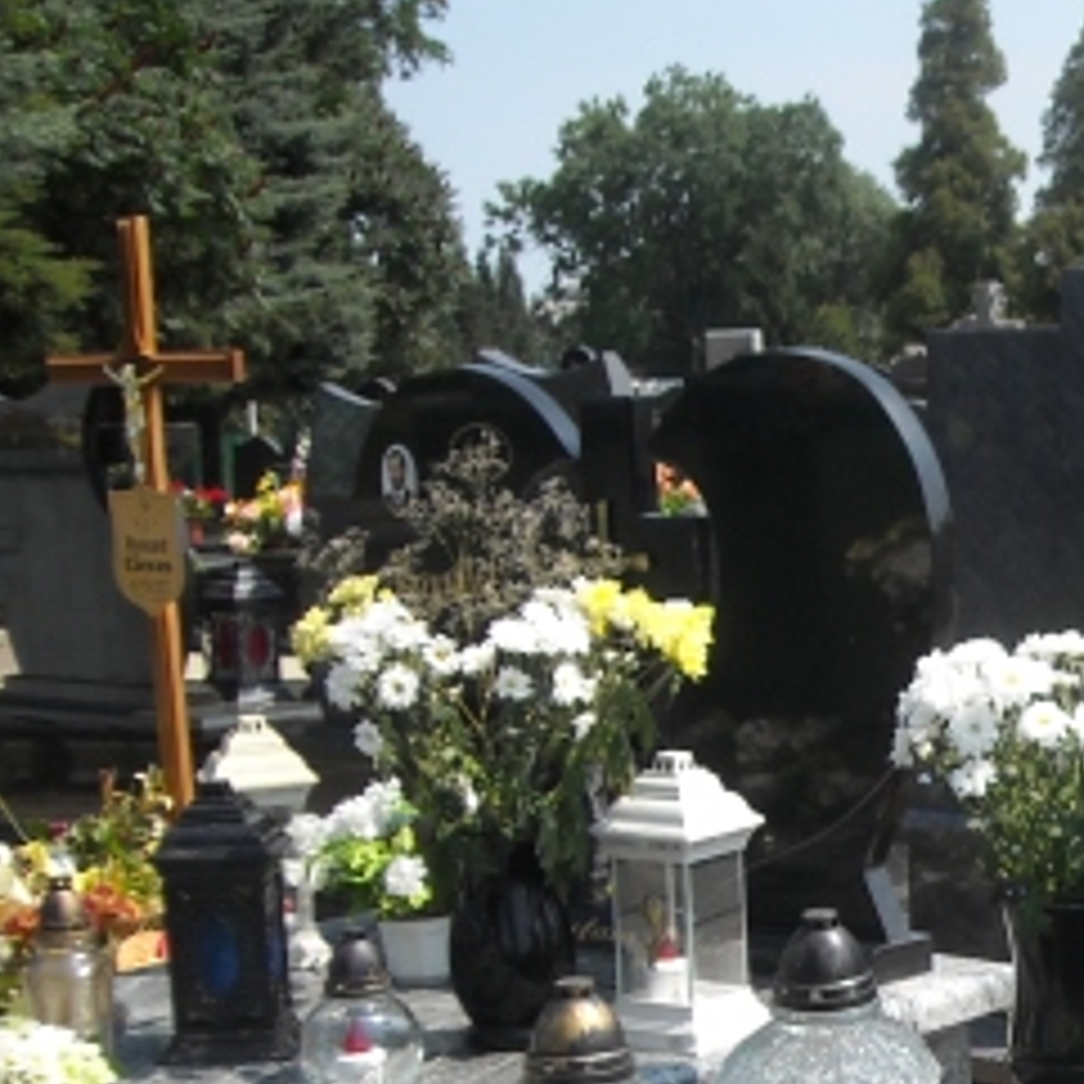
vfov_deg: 20.6
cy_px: 1003
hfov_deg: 20.3
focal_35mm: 82
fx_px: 2905
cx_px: 1138
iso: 64
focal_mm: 5.7
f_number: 5.6
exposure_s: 1/228
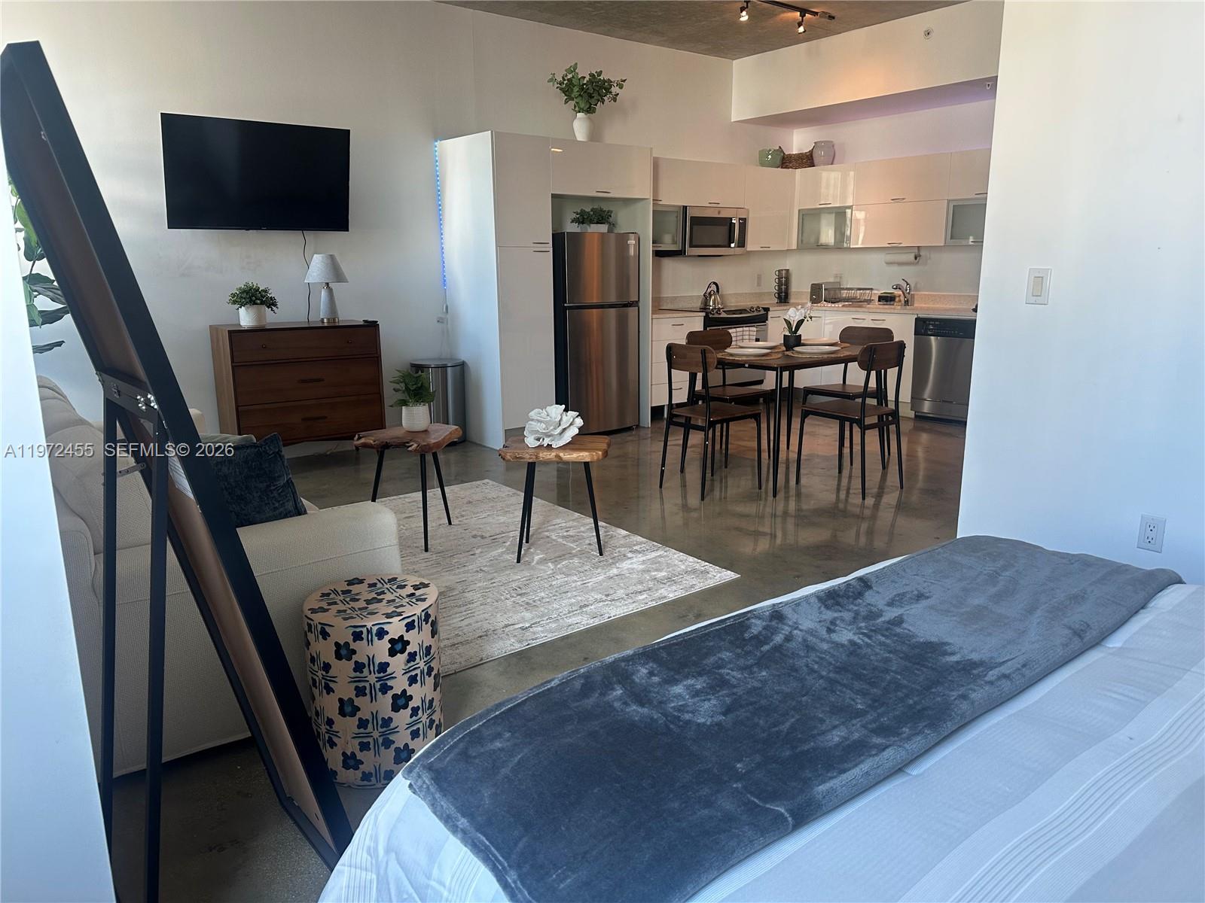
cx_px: 602
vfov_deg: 56.8
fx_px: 835
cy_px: 452
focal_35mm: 24
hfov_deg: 71.6
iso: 125
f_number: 1.78
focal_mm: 6.86
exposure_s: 1/60
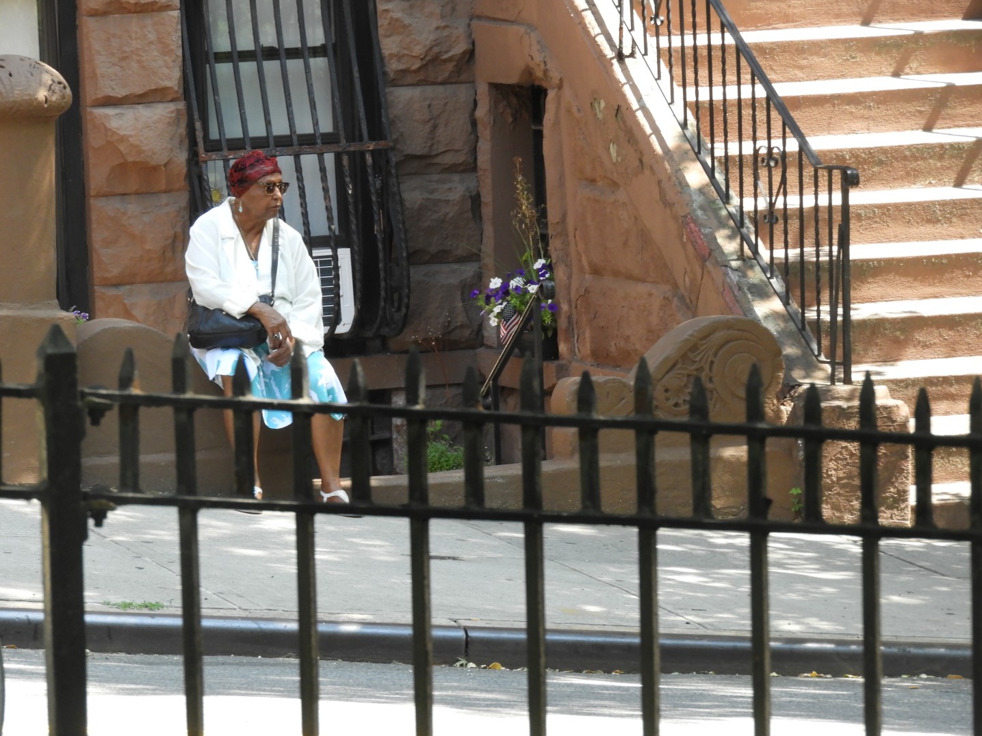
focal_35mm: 271
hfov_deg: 7.3
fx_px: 7687
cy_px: 368
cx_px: 492
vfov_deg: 5.5
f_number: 5.5
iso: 320
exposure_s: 1/125
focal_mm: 48.4
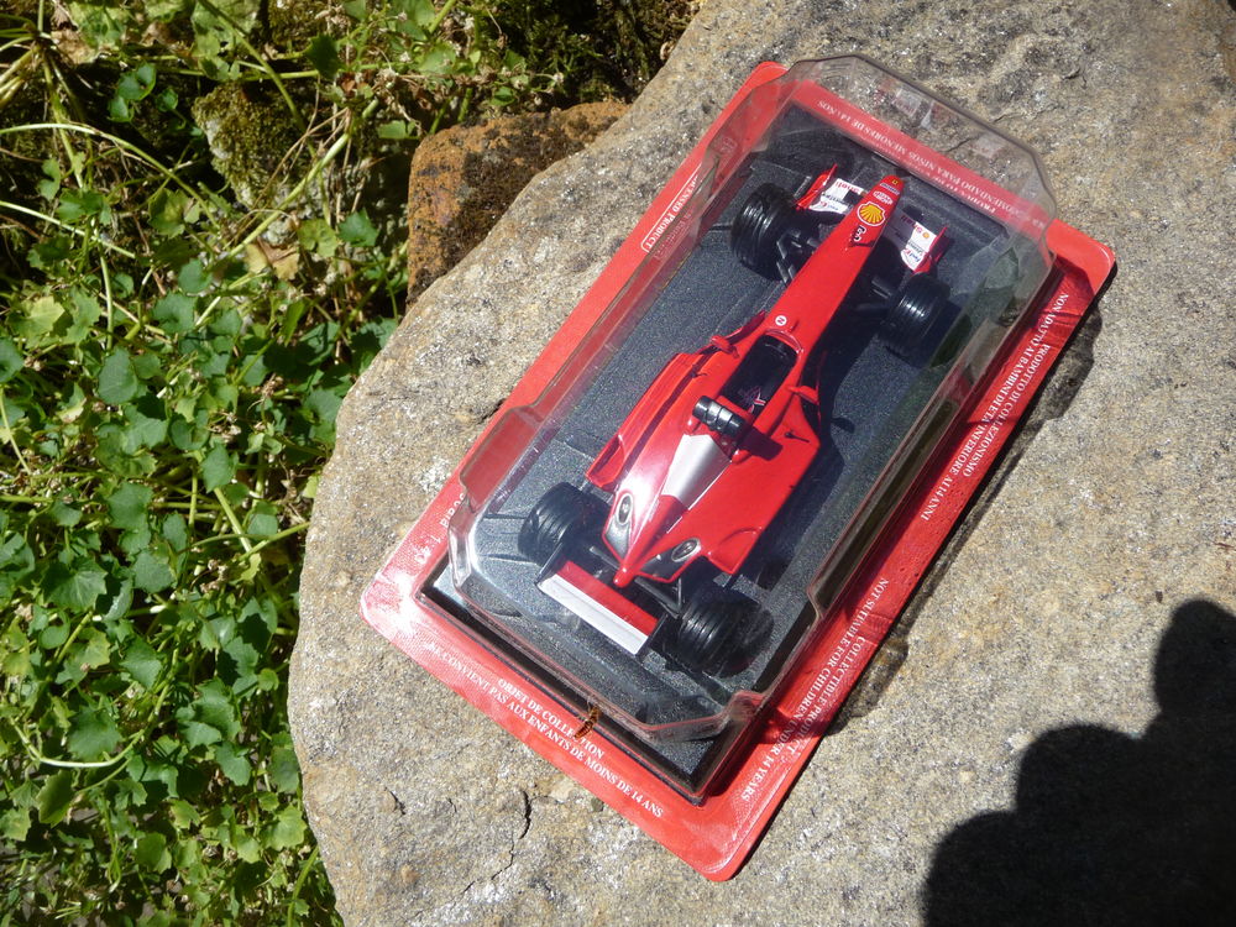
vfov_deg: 49.7
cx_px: 618
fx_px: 1000
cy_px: 464
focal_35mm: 28
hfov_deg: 63.4
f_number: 8
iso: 100
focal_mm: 4.7
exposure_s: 1/320
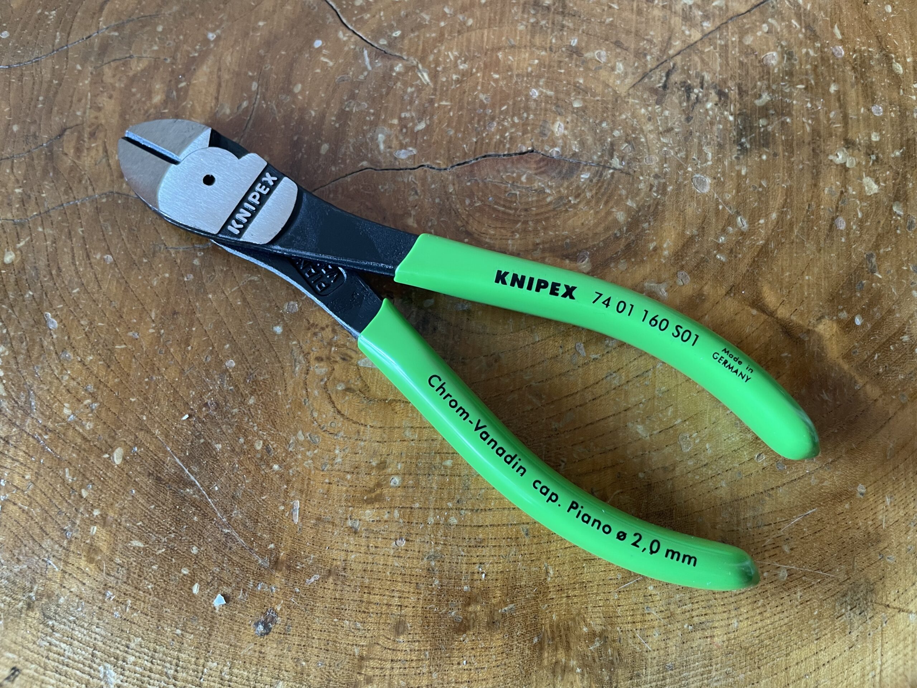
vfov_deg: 53.1
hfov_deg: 67.3
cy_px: 344
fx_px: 689
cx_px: 458
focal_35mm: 26
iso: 125
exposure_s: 1/60
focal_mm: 4.2
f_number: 1.6
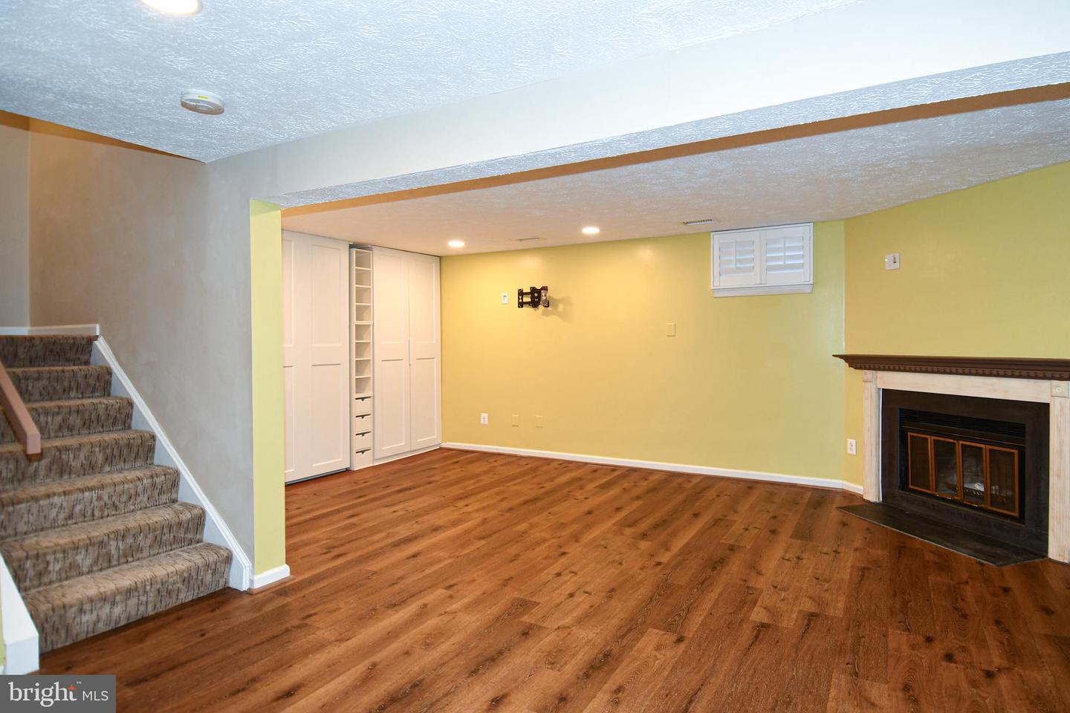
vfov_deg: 67.4
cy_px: 356
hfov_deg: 90.0
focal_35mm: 18
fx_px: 535
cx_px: 535
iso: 360
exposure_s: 1/60
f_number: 4
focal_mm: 12
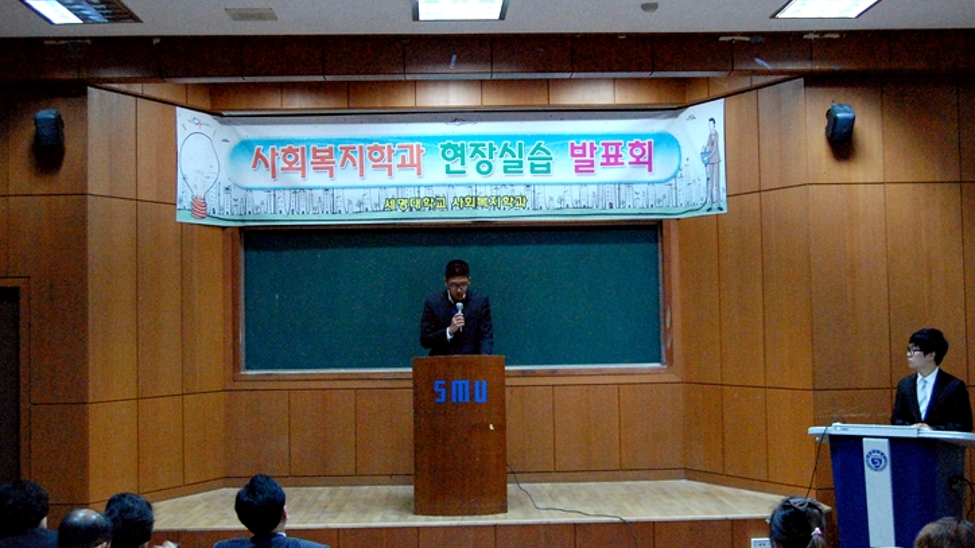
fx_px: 1307
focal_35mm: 51
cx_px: 482
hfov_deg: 40.9
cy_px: 249
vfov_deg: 23.7
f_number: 5
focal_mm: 31
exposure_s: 1/30
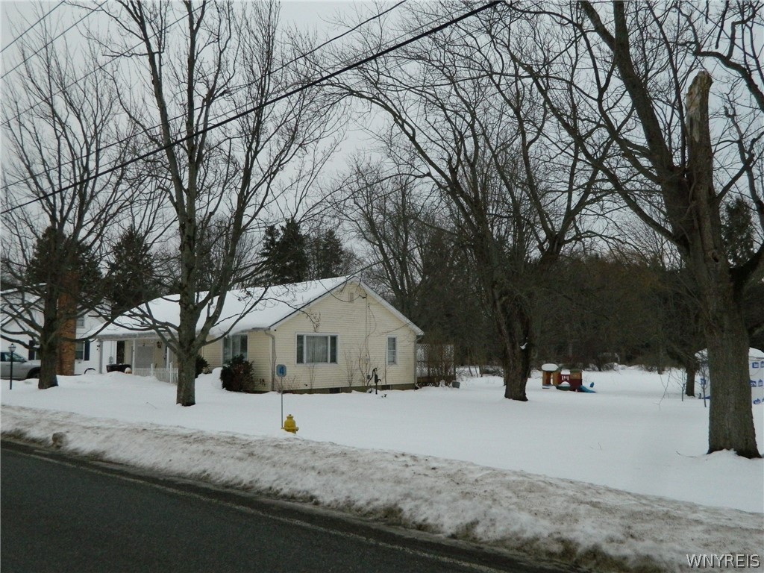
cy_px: 286
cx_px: 382
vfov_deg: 45.4
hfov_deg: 58.4
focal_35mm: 31
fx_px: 684
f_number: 3.2
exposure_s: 1/320
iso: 400
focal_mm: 5.6
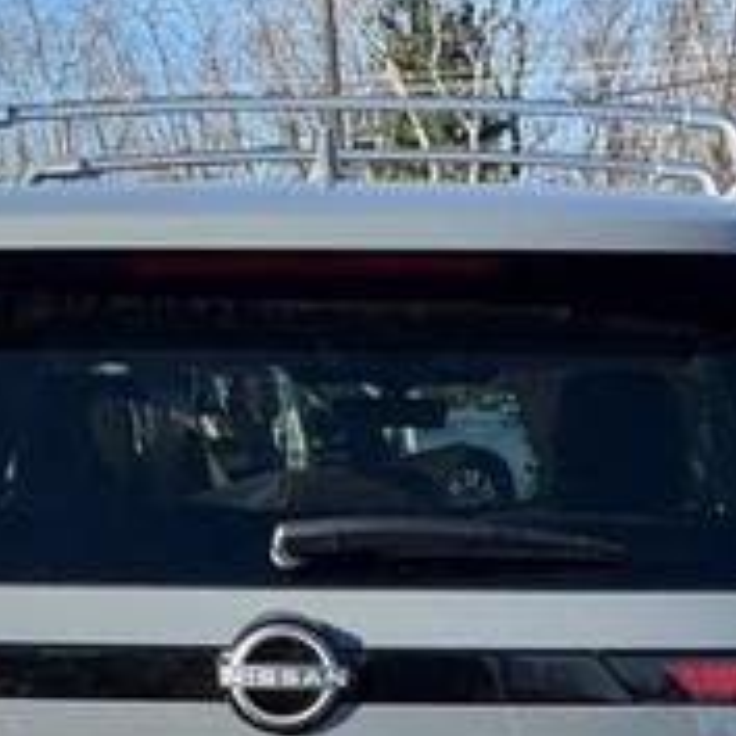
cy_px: 748
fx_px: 2911
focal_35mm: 121
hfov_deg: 14.4
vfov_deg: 14.2
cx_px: 349
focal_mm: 6.76
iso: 64
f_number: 1.78
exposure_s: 1/1923
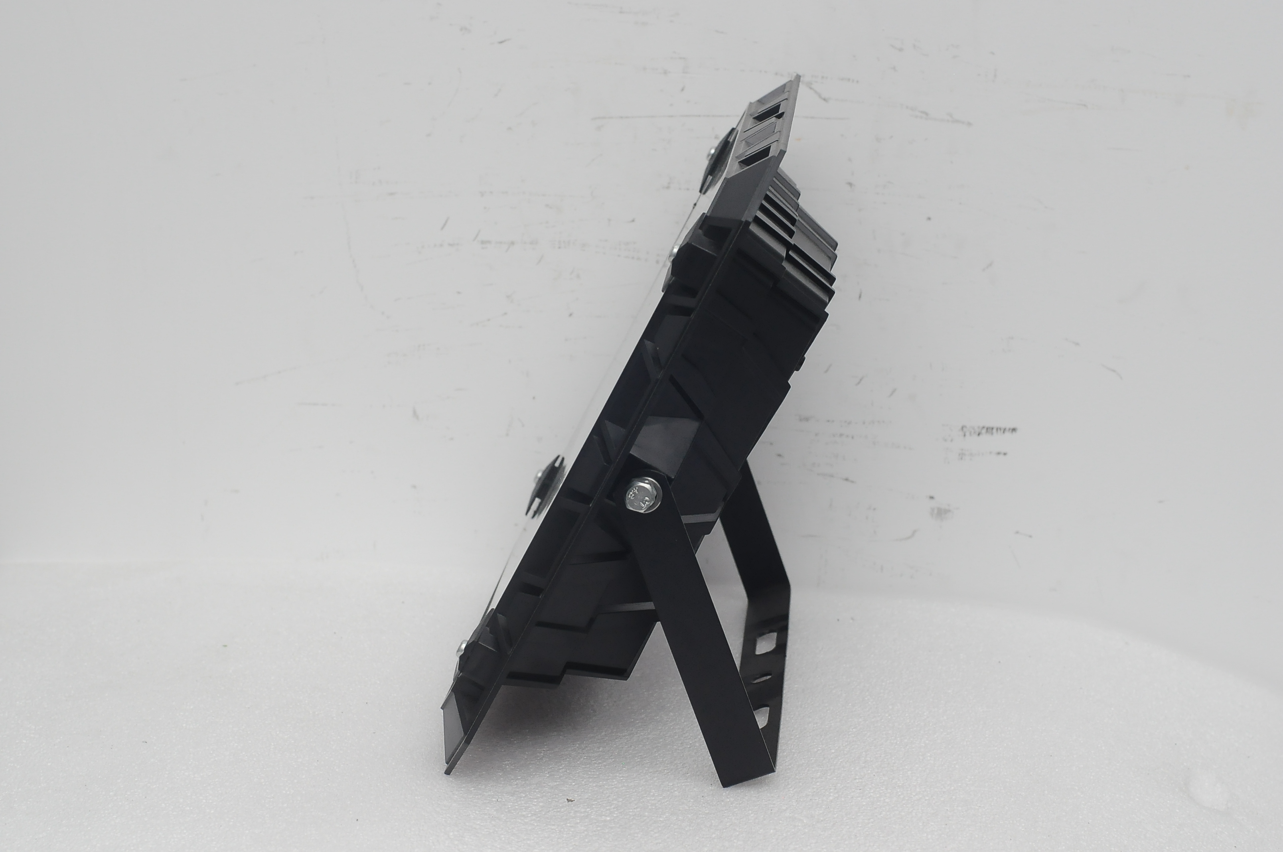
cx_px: 642
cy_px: 426
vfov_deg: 18.1
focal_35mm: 75
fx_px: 2670
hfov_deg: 27.0
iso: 1000
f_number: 8
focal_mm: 50
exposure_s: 1/100
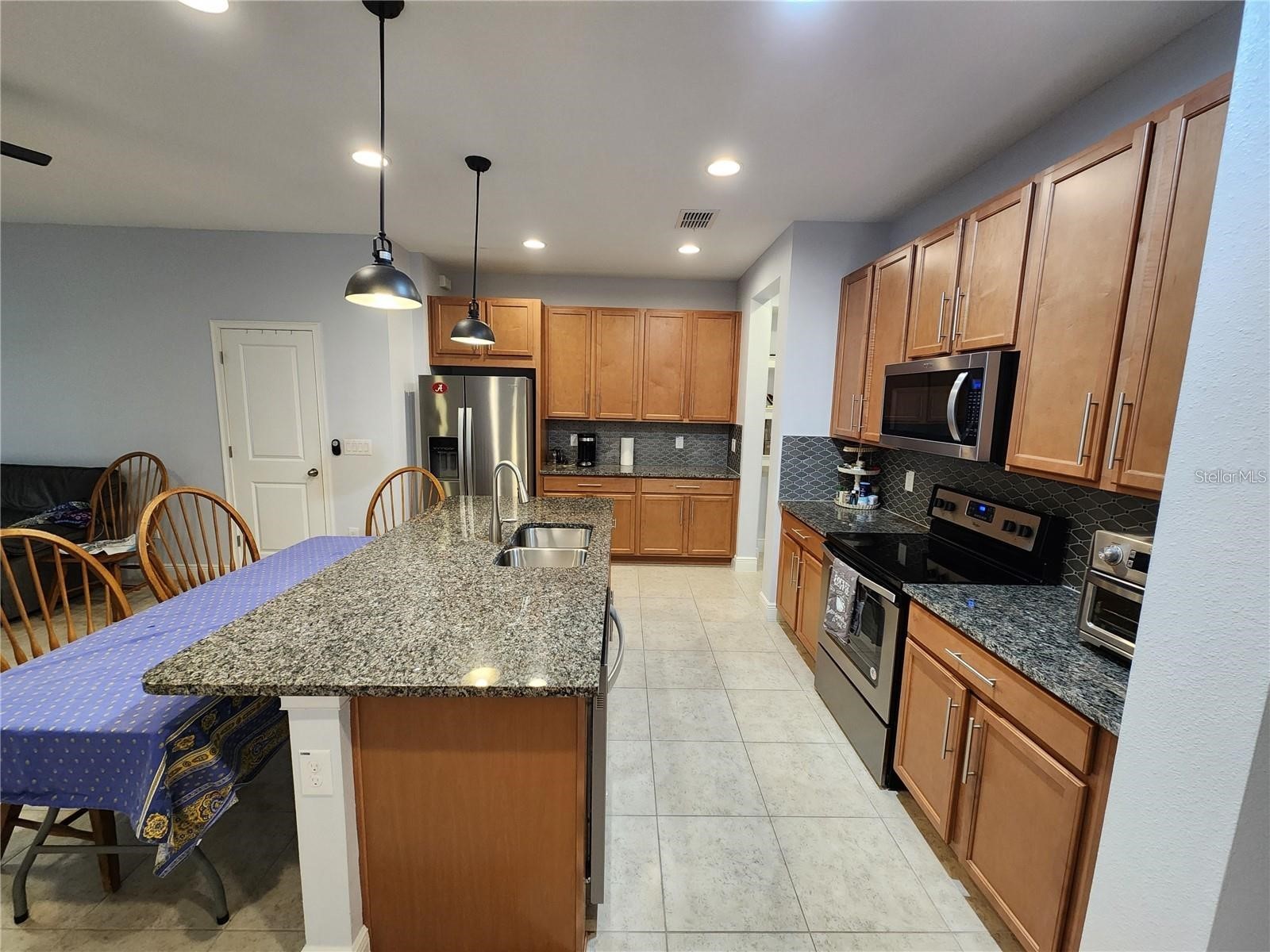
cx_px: 635
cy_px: 476
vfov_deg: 89.9
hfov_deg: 106.2
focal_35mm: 13
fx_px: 477
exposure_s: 1/60
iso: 320
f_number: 2.2
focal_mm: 2.2
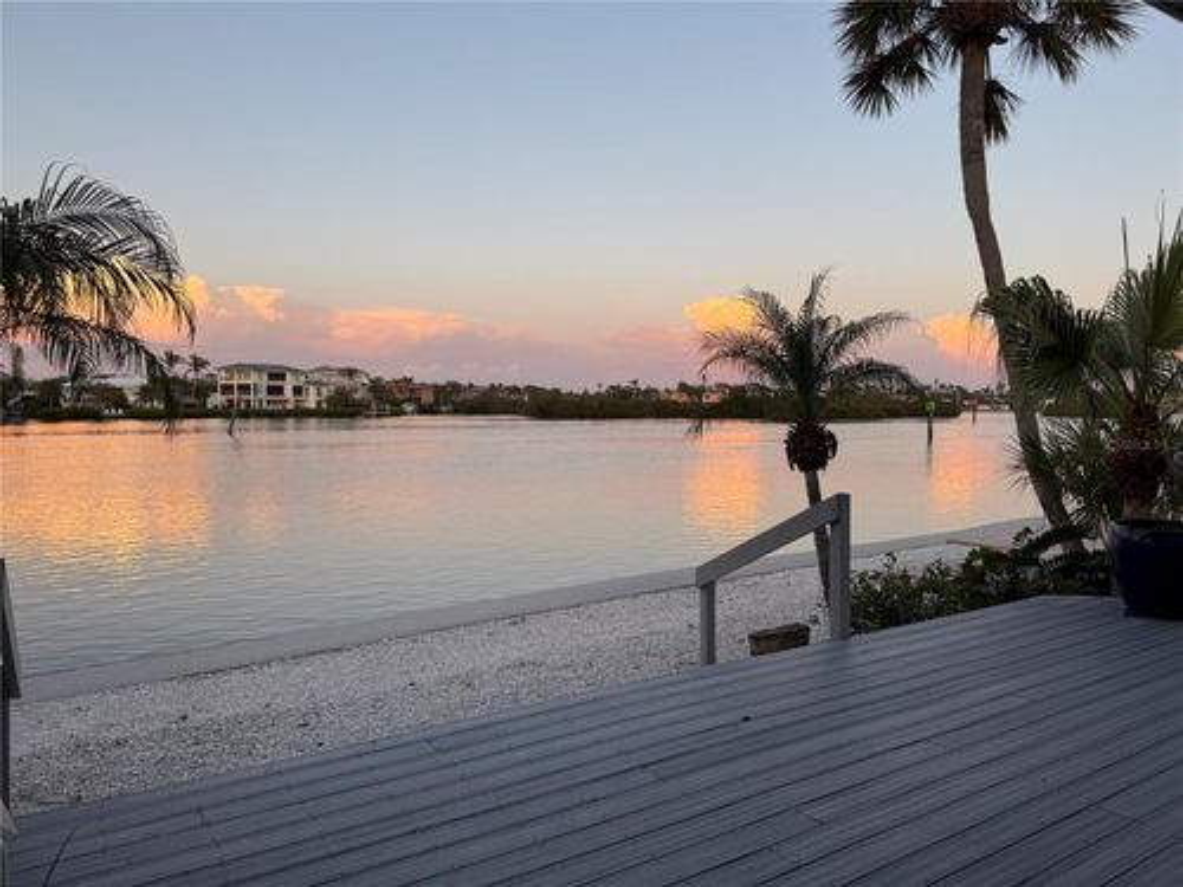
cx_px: 592
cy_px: 444
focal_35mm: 24
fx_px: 820
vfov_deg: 56.8
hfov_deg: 71.6
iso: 80
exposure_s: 1/423
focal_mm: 6.76
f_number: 1.78
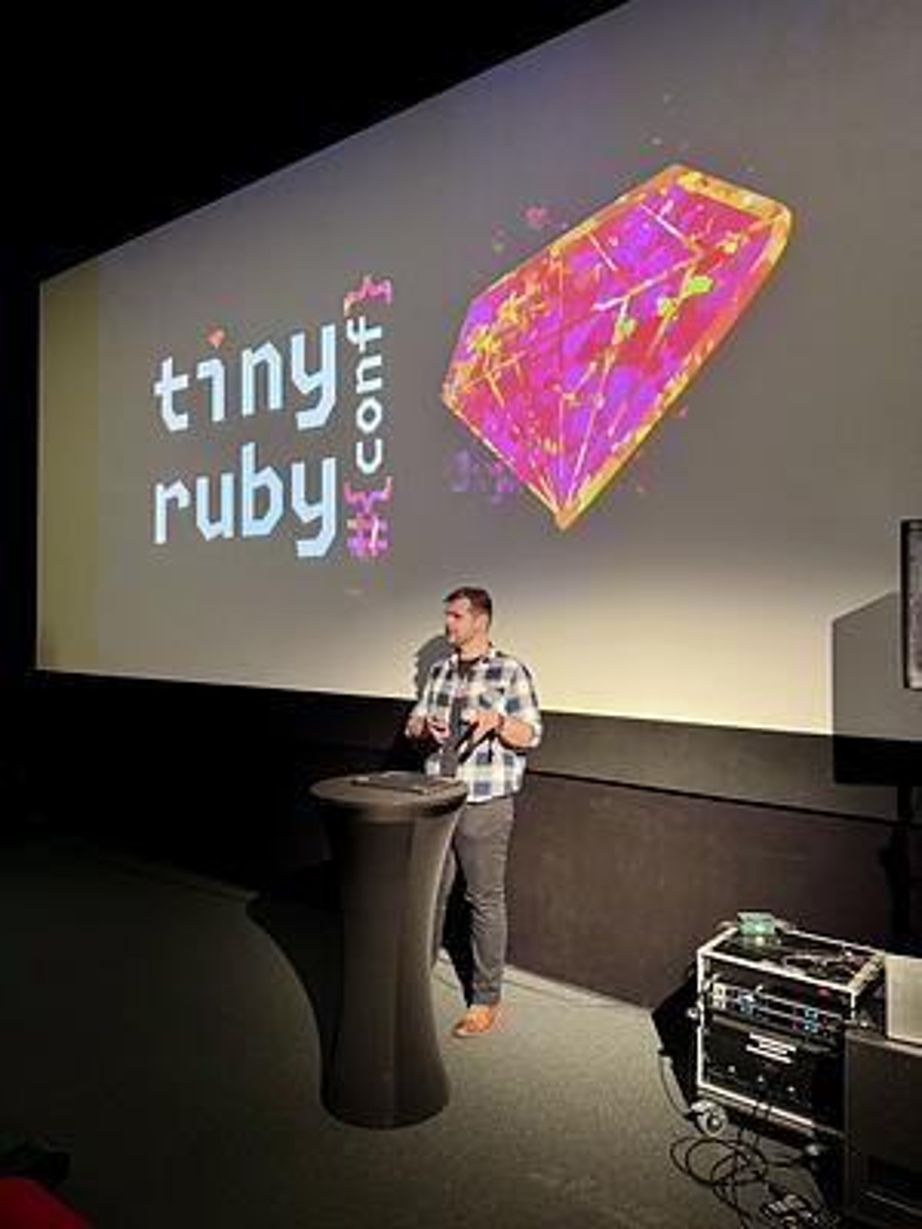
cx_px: 461
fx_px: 852
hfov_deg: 56.8
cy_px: 614
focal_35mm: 24
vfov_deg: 71.6
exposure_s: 1/50
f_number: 1.78
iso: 400
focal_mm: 6.76
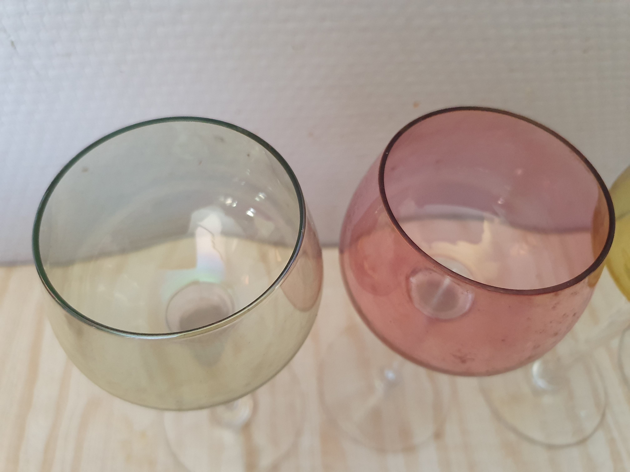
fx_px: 473
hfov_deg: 67.3
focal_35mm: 26
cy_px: 236
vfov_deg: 53.1
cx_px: 315
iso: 640
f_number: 1.5
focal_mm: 4.32
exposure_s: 1/50
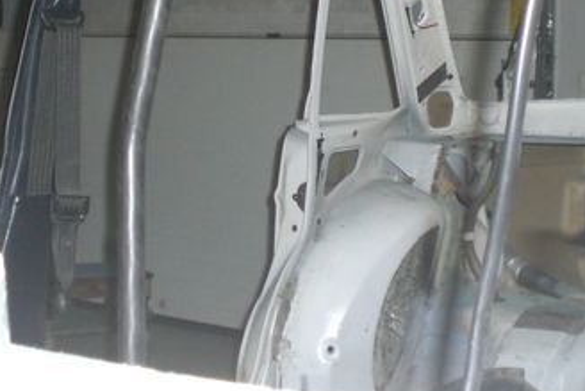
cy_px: 39
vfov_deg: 17.5
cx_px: 273
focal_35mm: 77
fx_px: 1252
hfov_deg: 26.3
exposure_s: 1/60
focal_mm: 6.3
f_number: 3.1
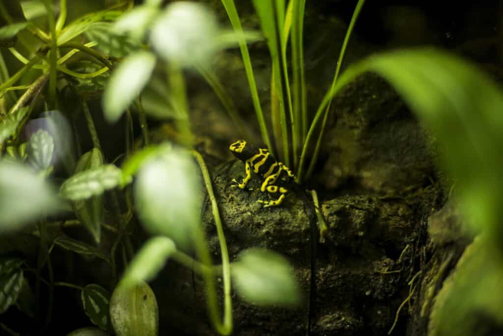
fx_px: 699
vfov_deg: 27.0
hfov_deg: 39.6
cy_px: 168
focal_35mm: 50
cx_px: 252
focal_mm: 50
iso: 400
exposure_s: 1/60
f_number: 1.4
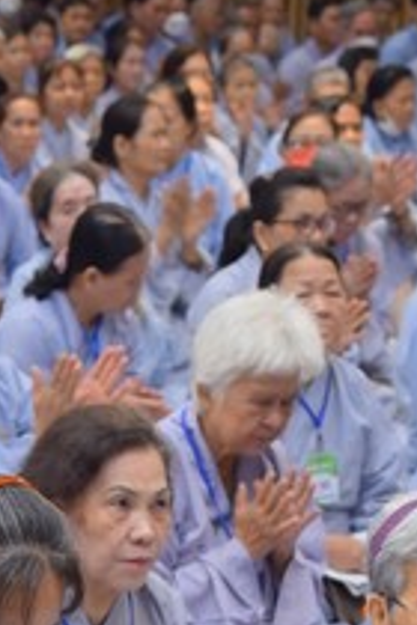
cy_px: 812
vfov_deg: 11.8
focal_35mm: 170
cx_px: 40
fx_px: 2954
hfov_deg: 8.1
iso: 1250
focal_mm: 55
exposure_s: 1/125
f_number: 5
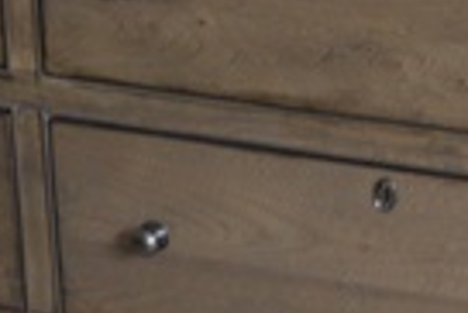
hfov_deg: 11.9
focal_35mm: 172
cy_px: 186
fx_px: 2238
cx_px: 265
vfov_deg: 8.0
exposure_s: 1/30
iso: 800
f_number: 4.2
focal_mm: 26
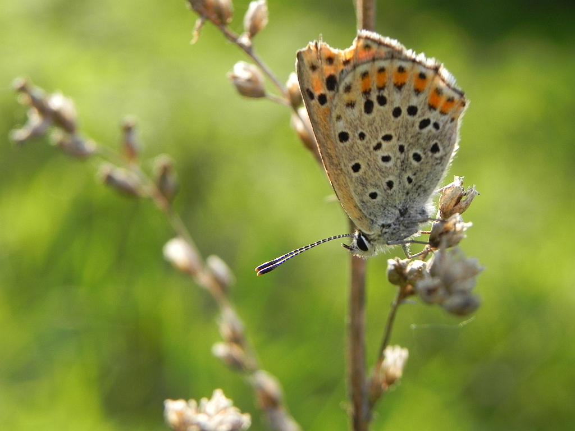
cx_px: 288
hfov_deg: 20.7
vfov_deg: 15.6
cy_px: 216
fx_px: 1578
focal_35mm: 95
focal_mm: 16.9
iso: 160
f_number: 4.5
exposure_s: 1/143
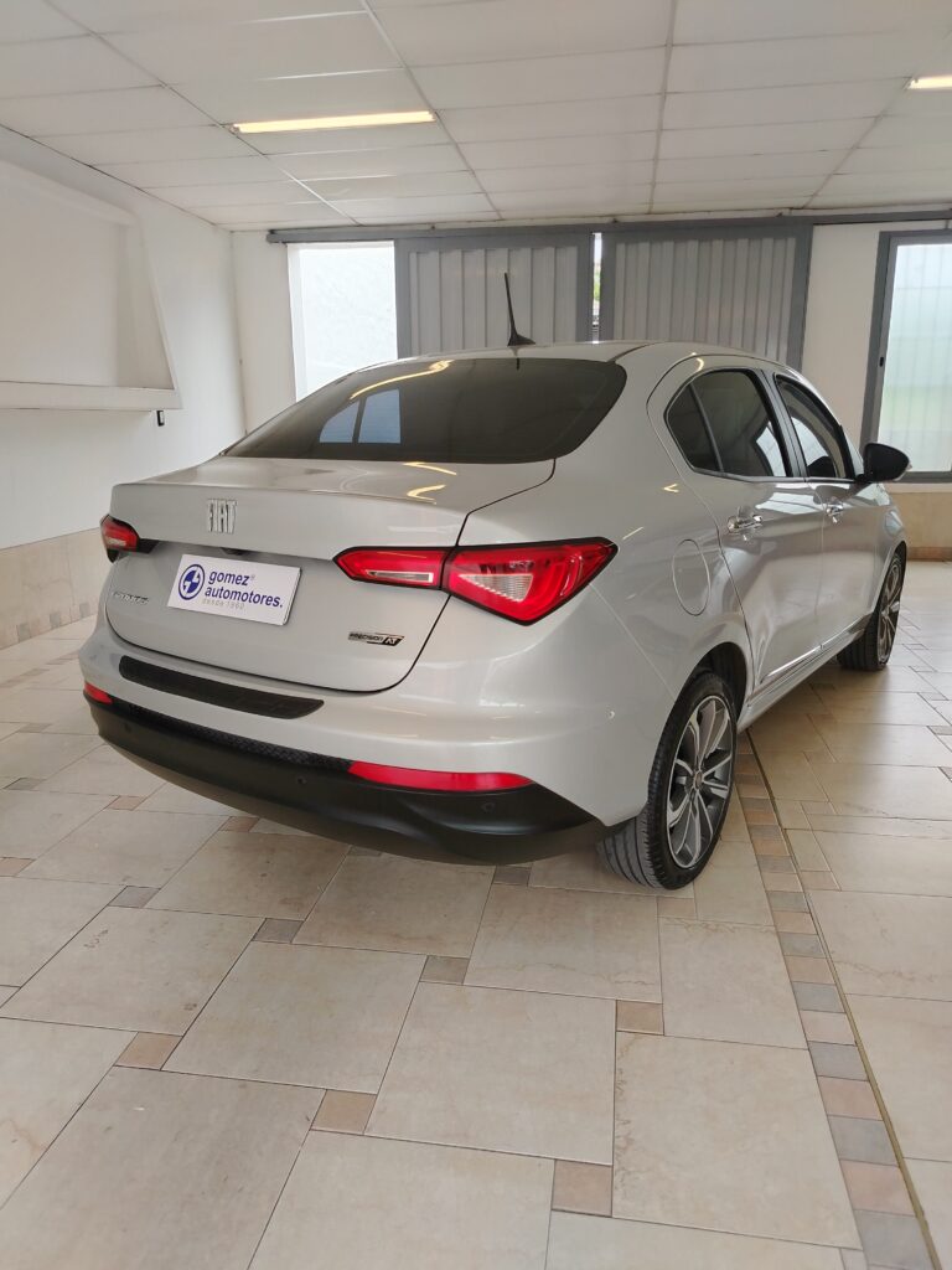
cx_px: 476
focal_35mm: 24
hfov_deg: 56.8
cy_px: 635
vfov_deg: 71.6
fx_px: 880
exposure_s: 1/100
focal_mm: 5.25
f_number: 1.75
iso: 189
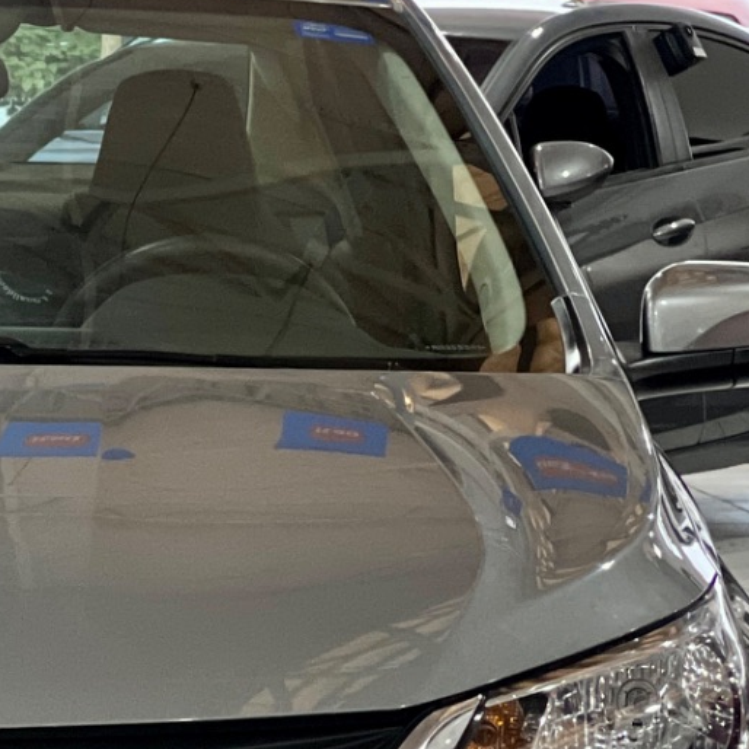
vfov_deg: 6.9
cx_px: -96
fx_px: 6218
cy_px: 726
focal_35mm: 254
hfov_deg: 6.9
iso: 320
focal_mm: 9
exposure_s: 1/40
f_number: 2.8
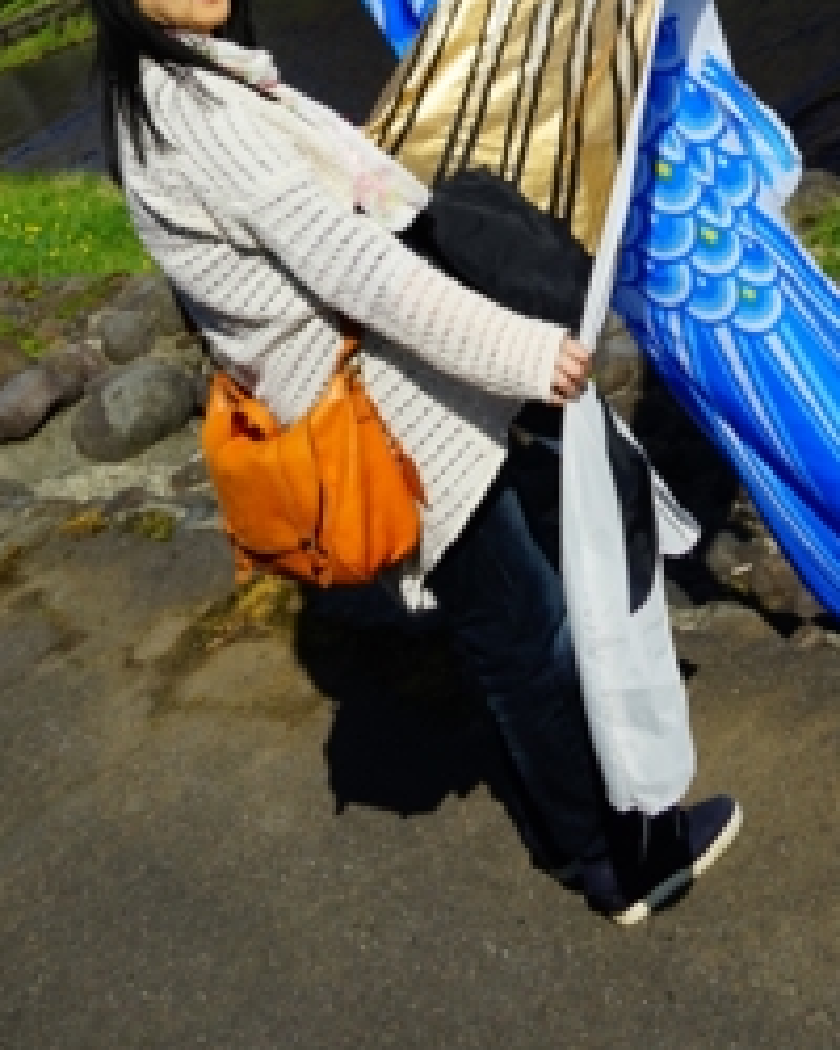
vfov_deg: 22.9
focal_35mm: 72
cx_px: 340
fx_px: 2237
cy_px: -391
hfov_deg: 21.2
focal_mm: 24
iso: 100
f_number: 11
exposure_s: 1/200
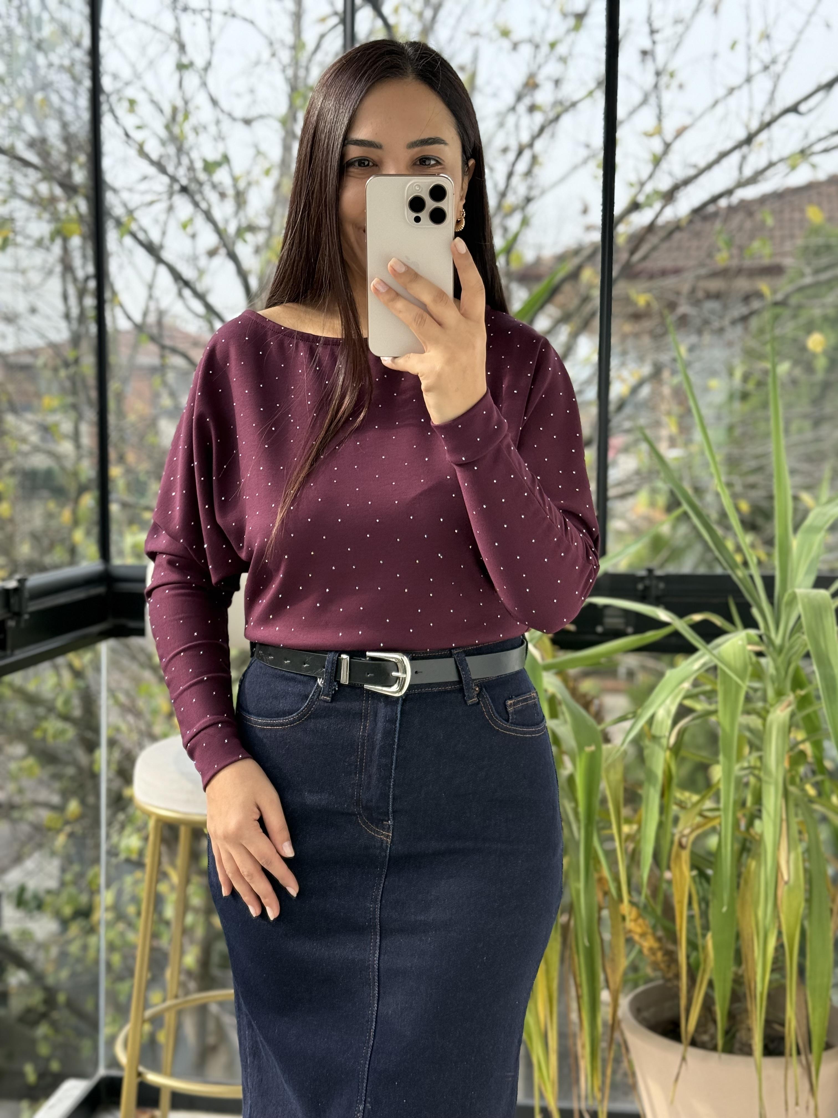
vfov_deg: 39.7
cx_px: 419
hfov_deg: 30.3
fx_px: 1549
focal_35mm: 48
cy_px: 559
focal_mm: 6.76
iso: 80
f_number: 1.78
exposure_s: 1/381
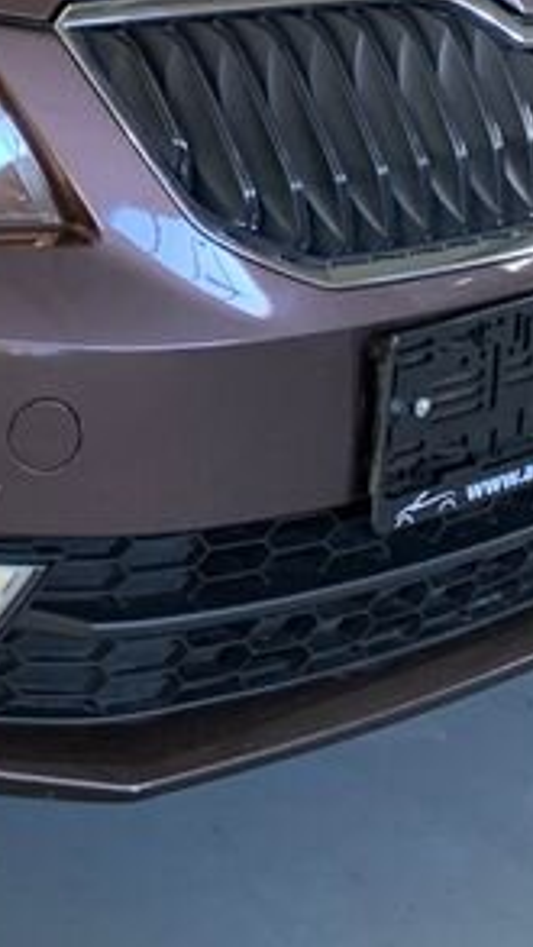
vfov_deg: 19.8
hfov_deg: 11.0
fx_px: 2485
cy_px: -291
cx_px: -562
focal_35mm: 99
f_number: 1.8
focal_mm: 4.25
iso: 125
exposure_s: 1/60
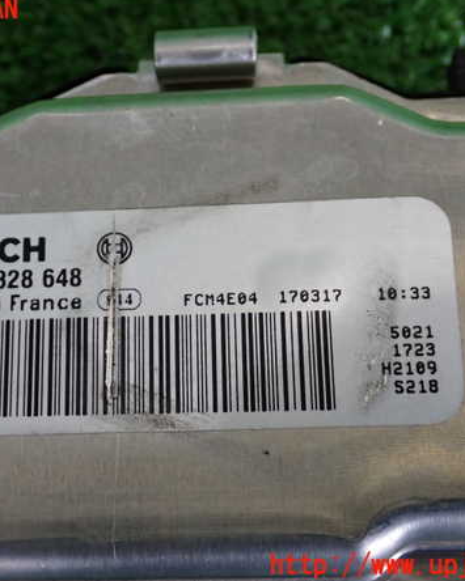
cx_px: 173
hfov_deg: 23.1
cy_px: 288
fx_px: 1136
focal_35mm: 66
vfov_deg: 28.7
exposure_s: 1/50
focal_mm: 9.01
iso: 320
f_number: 3.2
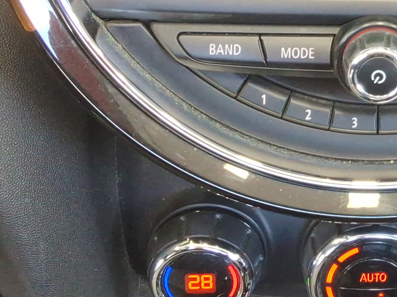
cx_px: 480
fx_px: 1021
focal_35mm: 89
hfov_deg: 20.5
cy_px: -15
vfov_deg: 16.2
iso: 102
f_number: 1.9
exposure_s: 1/40
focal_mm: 2.91
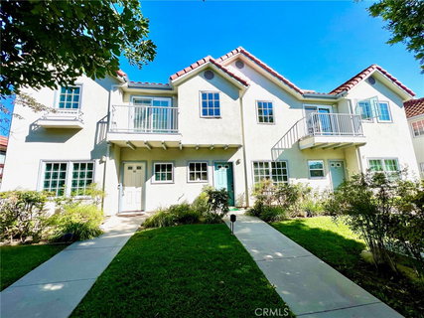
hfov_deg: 106.2
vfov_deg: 89.9
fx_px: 159
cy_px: 159
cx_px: 212
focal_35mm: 13
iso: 32
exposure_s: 1/1672
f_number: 1.8
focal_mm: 1.57
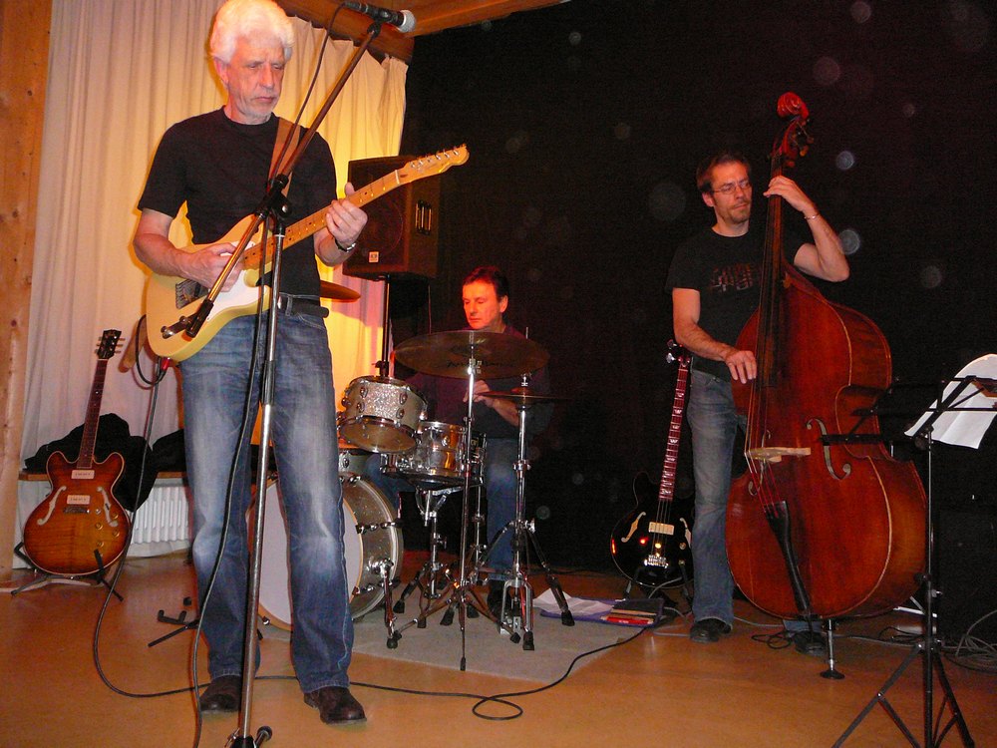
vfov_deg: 40.7
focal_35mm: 35
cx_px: 498
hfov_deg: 52.6
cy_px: 374
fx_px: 1008
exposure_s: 1/30
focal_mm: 5.2
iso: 400
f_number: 2.8
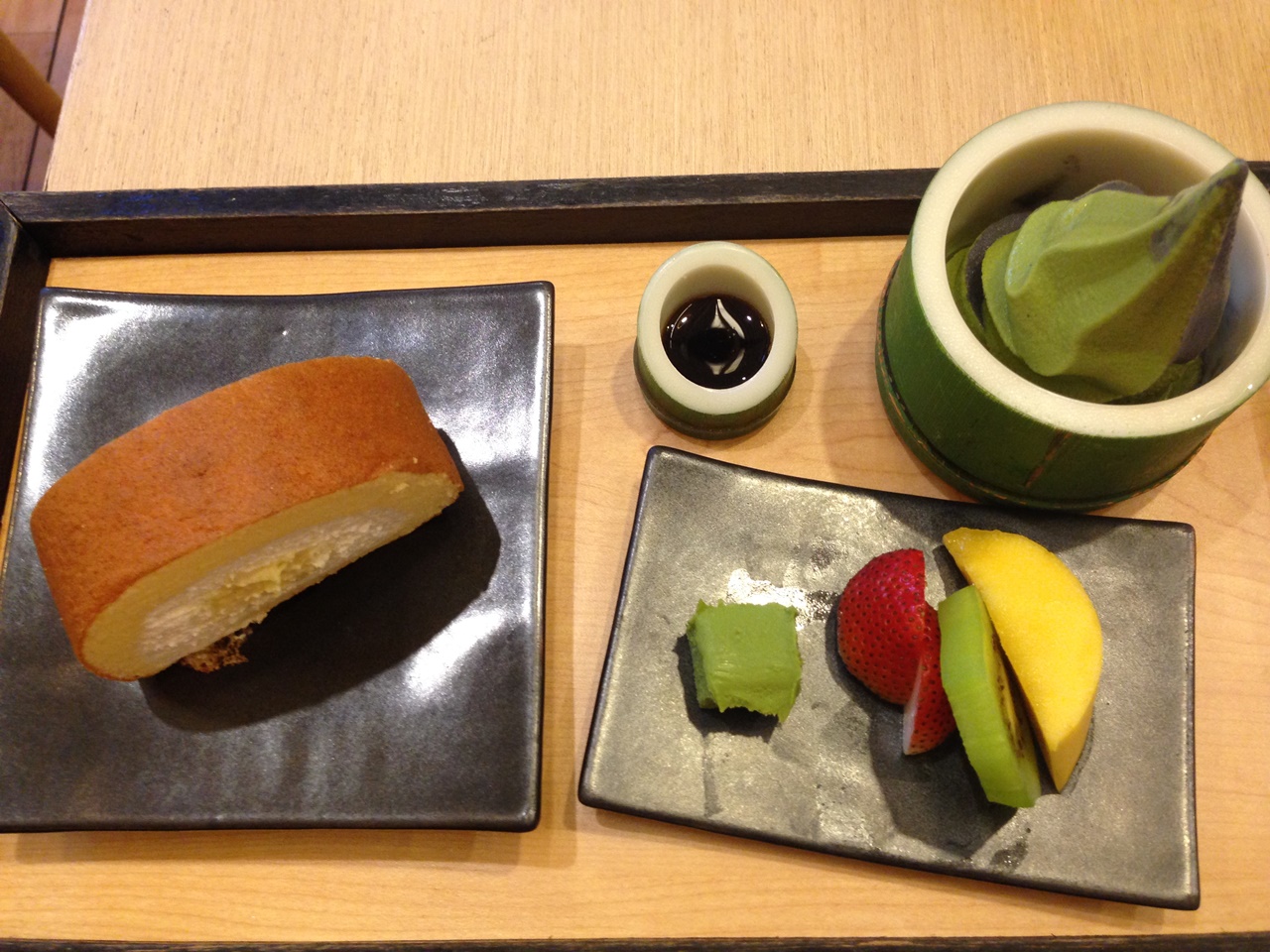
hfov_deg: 55.4
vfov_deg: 42.9
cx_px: 635
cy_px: 476
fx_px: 1211
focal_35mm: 33
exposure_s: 1/20
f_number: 2.4
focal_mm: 4.12
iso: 160
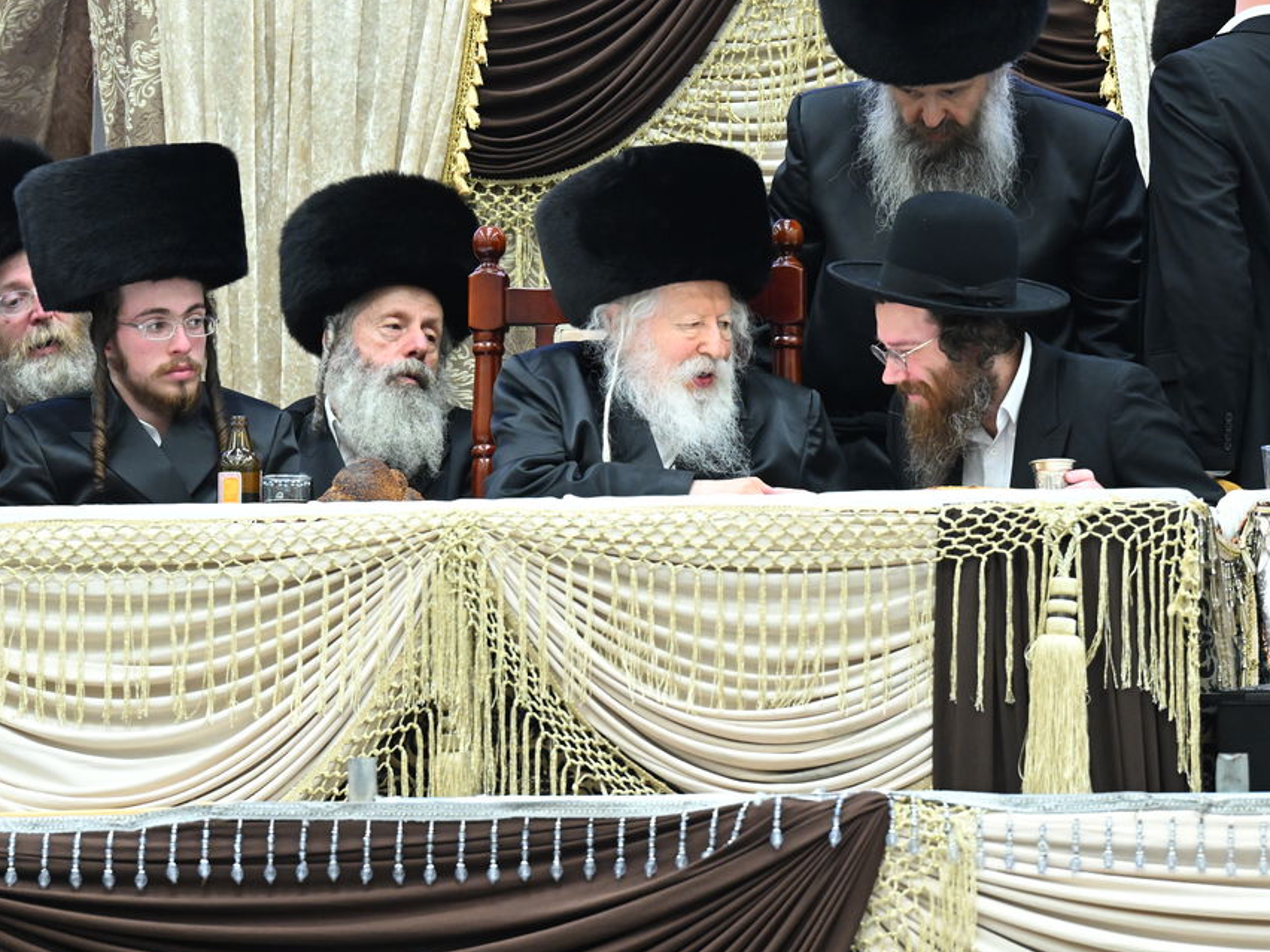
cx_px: 844
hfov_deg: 6.3
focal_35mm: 316
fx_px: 11593
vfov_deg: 4.7
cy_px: 473
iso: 4000
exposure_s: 1/320
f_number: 5
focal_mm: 200
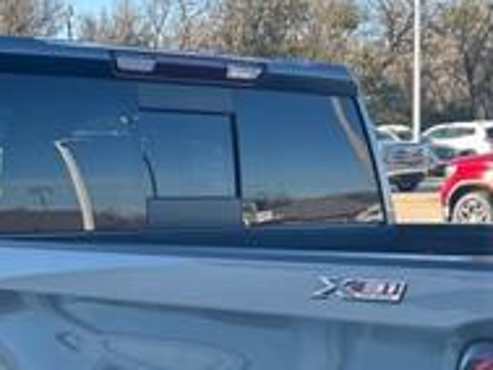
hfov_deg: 22.2
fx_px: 1254
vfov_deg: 16.1
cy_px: 453
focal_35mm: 88
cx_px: 263
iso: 50
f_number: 1.5
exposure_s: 1/628
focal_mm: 5.7
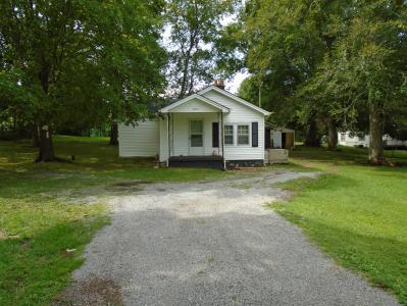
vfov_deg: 53.1
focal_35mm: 26
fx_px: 306
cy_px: 153
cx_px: 204
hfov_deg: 67.3
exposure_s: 1/400
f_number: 3.2
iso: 100
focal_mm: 4.6
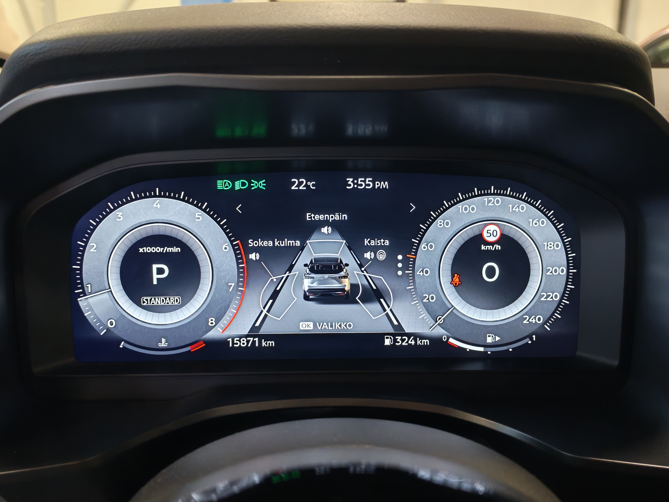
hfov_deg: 55.4
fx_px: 638
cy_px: 251
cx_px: 334
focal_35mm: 33
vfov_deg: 42.9
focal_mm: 6.12
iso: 500
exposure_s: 1/100
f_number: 1.9
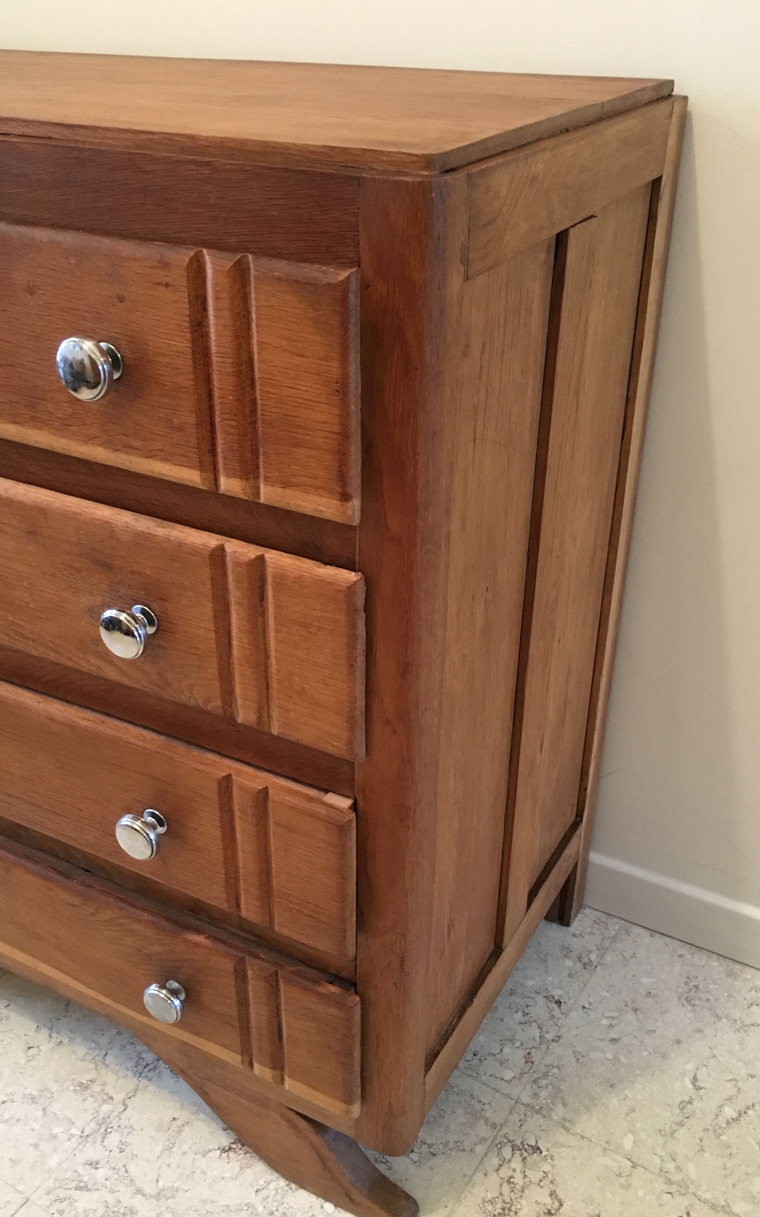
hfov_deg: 38.3
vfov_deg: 58.1
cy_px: 640
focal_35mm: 33
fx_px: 1094
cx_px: 381
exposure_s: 1/17
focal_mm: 4.15
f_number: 2.2
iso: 250
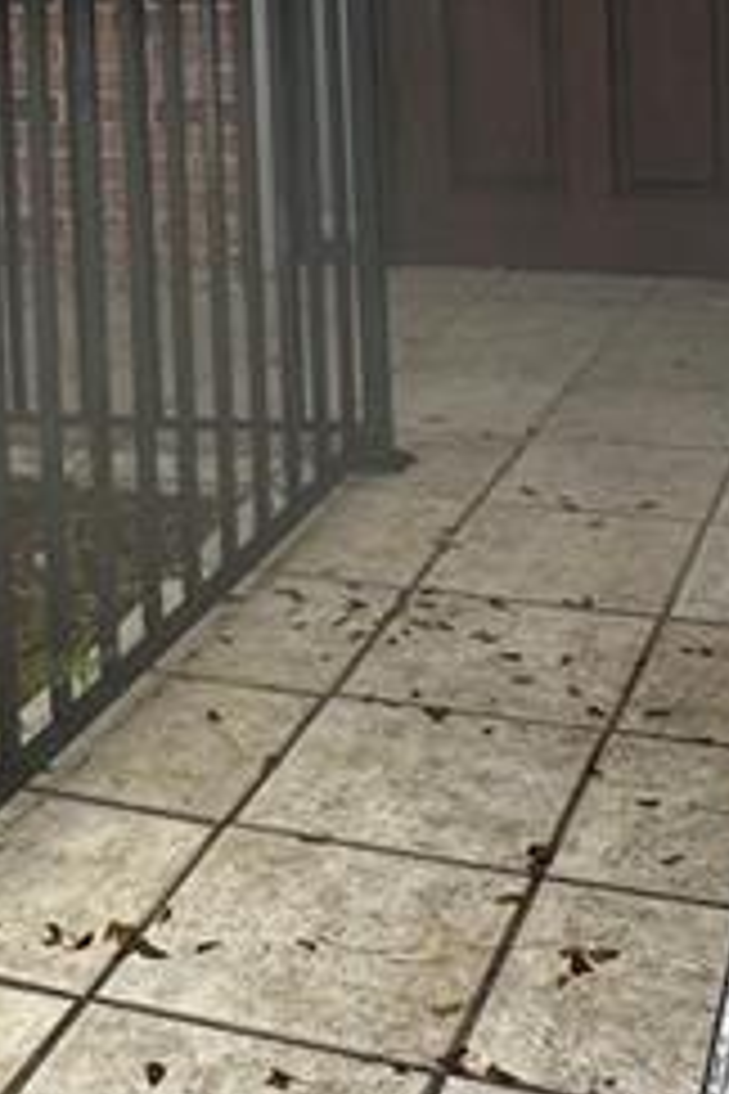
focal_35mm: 72
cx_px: 212
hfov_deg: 18.8
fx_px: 2187
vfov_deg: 26.2
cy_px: -59
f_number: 2.2
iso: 40
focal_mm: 2.22
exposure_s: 1/168
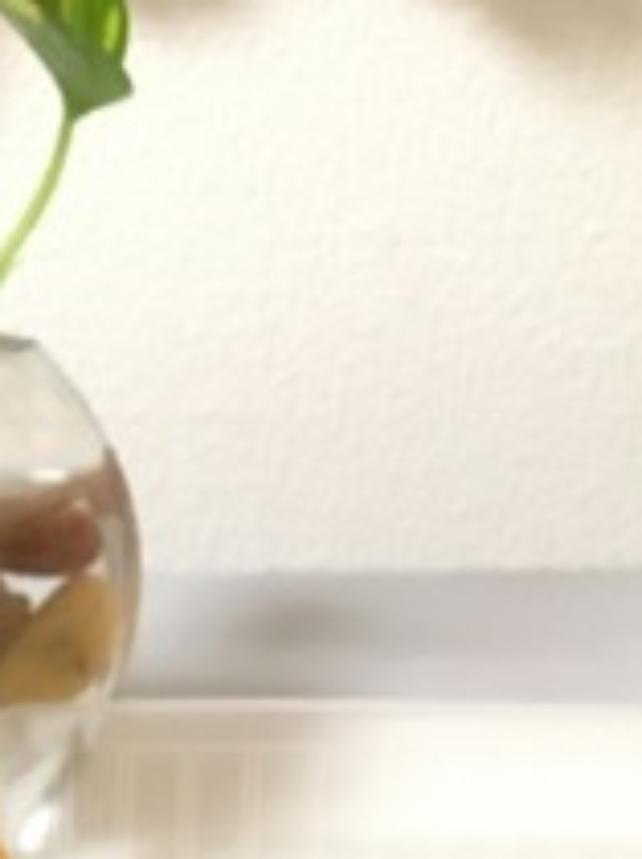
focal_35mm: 83
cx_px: -86
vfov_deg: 21.3
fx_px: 2057
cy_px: 1129
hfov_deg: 17.1
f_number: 2.2
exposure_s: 1/17
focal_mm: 4.15
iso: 320
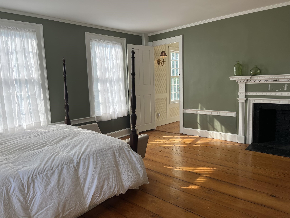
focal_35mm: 26
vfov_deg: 53.1
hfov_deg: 67.3
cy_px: 109
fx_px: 218
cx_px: 145
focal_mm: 5.1
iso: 50
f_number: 1.6
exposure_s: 1/563
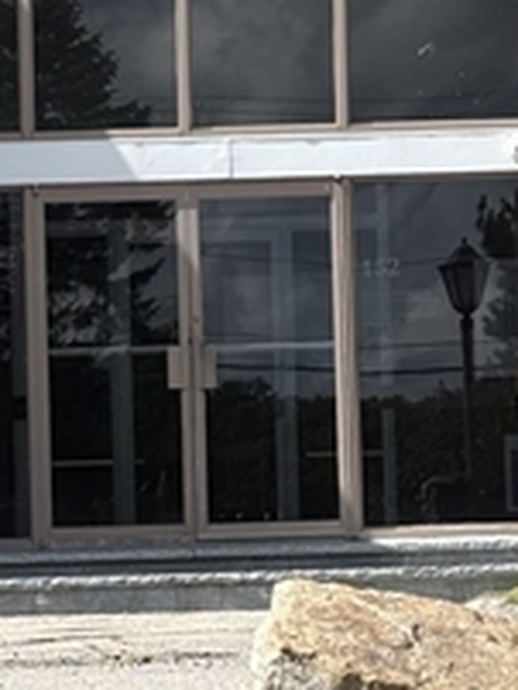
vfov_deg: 9.9
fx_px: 3966
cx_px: 340
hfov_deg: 7.5
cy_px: 347
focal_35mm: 199
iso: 40
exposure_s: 1/1812
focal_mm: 5.96
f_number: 1.6
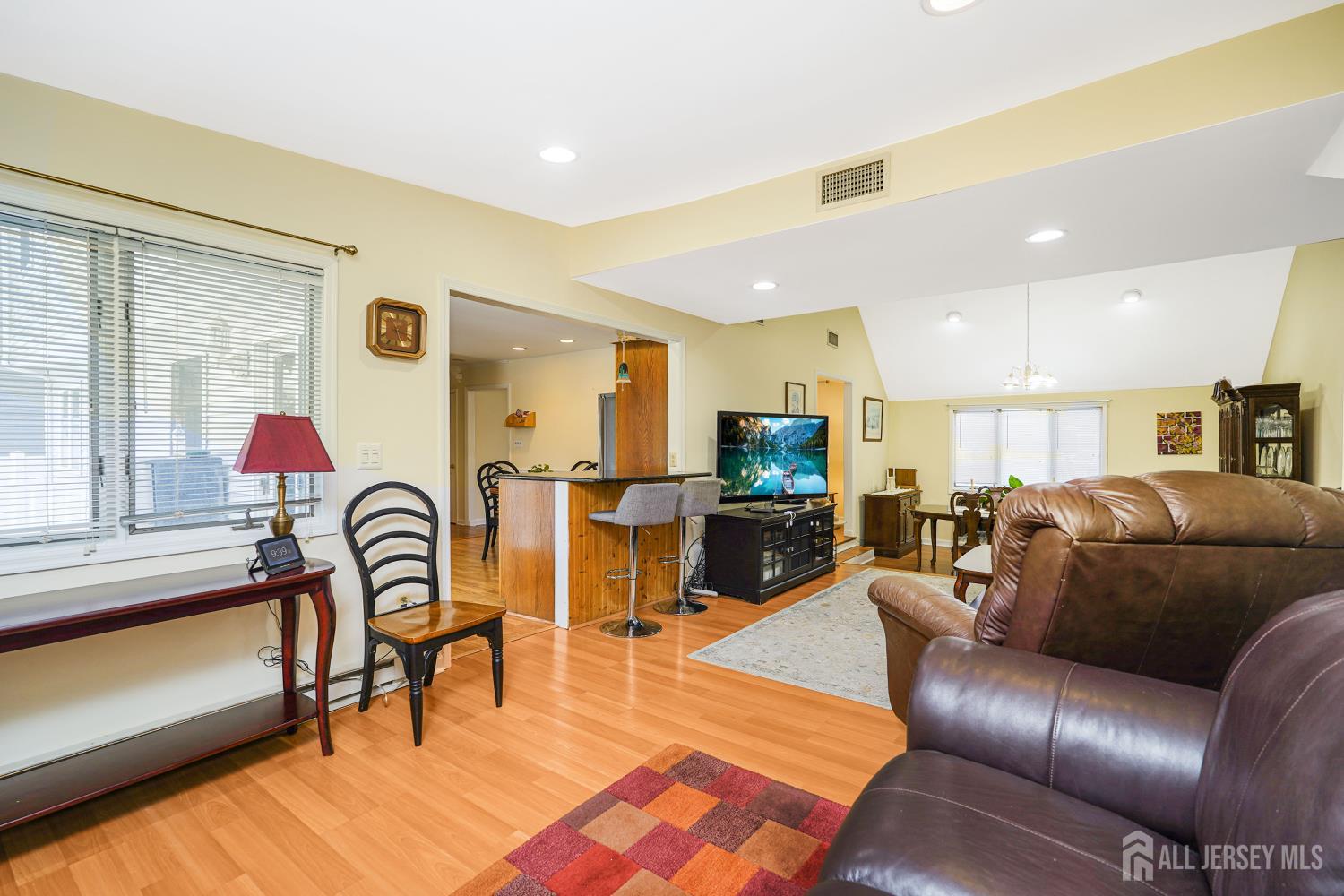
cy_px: 448
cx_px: 672
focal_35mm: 16
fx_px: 597
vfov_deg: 73.7
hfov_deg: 96.7
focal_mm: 16
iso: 50
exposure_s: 1/25
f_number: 4
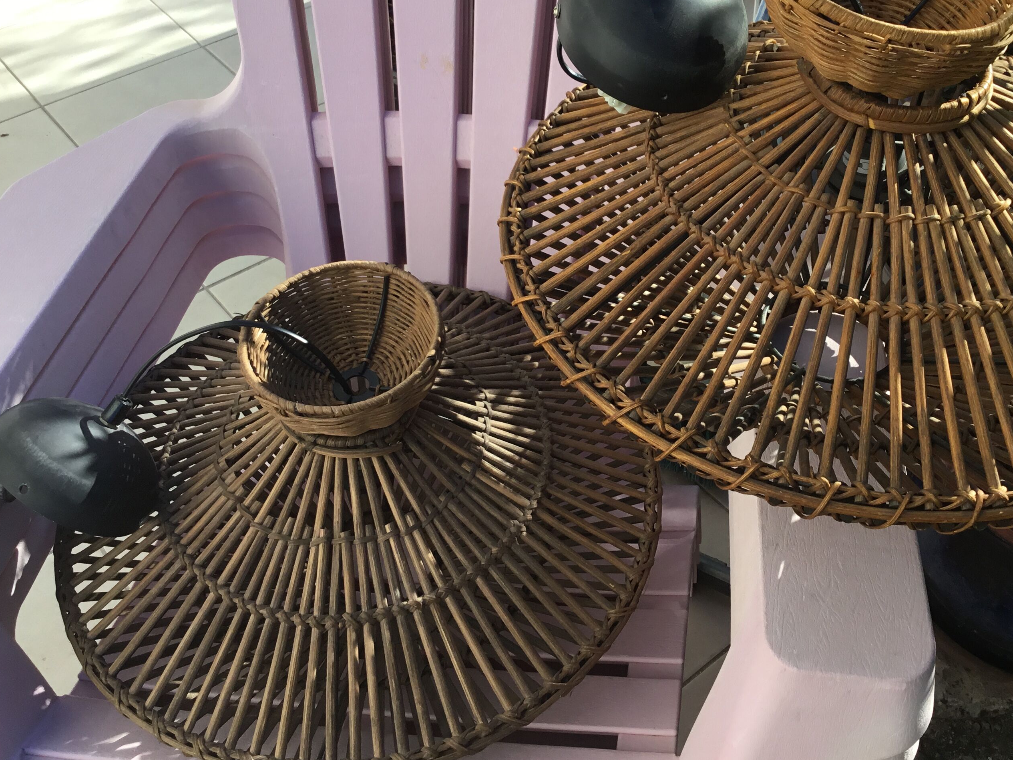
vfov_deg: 35.8
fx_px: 1170
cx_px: 603
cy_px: 311
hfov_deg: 46.6
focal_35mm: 40
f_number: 2.4
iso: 25
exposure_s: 1/392
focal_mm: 3.3
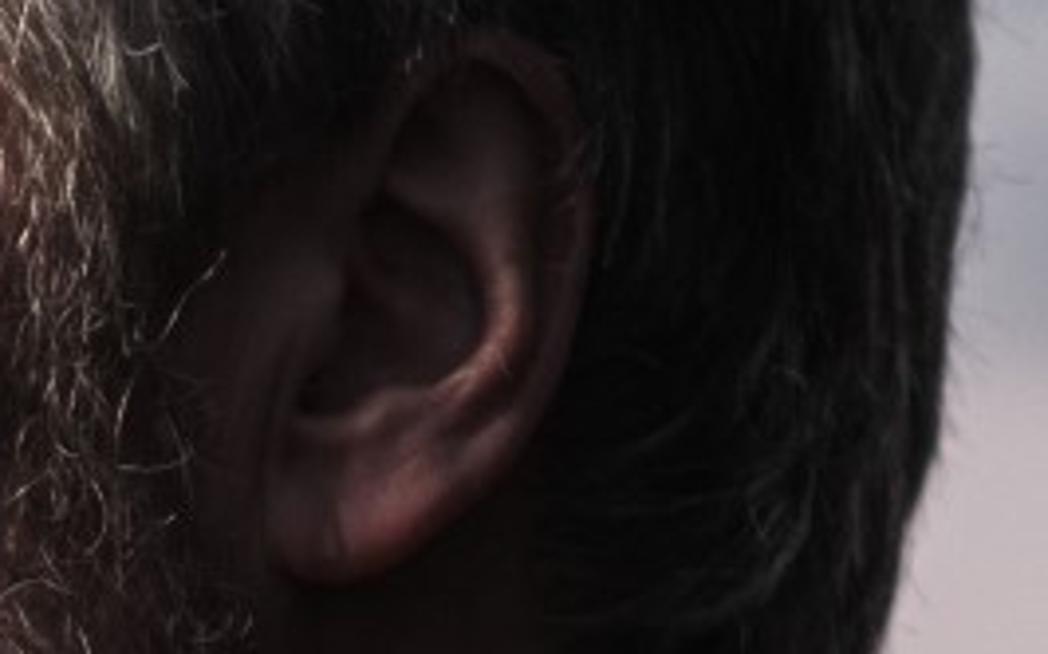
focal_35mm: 521
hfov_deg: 4.0
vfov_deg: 2.5
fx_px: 14874
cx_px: -79
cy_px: 989
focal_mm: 56
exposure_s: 1/125
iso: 320
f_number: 1.2
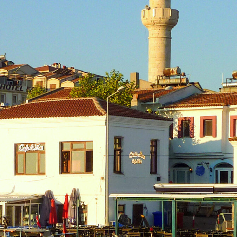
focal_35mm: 161
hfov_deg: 10.9
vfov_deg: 10.8
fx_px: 1247
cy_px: 186
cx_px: 113
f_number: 5
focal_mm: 7.9
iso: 80
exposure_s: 1/400
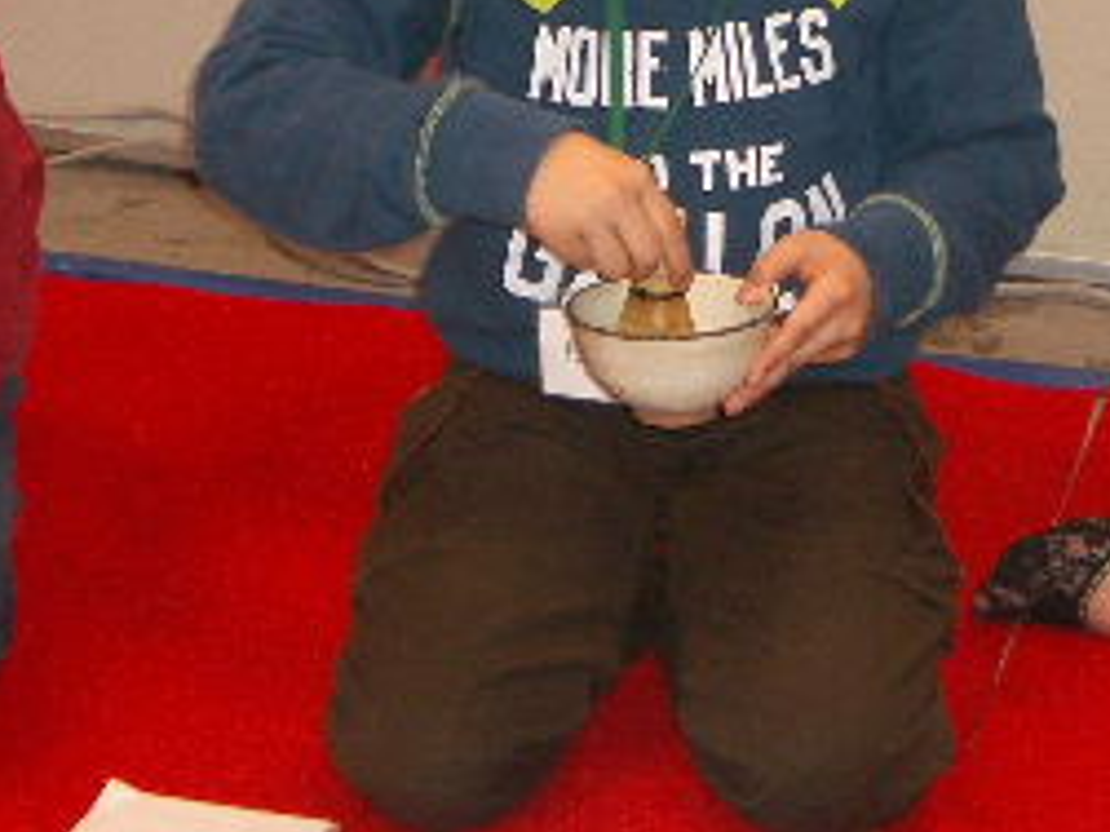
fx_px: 4006
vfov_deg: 11.8
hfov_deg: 15.8
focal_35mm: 125
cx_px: 655
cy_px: 58
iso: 100
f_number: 3.1
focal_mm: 8.2
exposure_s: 1/60
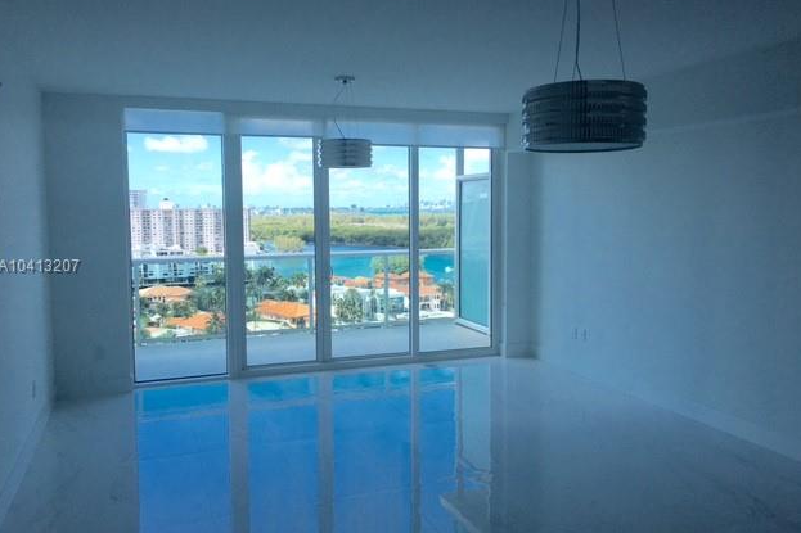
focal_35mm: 31
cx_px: 406
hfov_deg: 60.3
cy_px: 267
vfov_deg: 42.3
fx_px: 690
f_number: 2.2
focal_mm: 4.15
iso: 25
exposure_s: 1/635
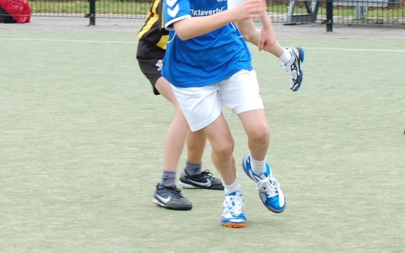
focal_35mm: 128
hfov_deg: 16.3
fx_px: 1411
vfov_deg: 10.2
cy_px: 32
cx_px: 202
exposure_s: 1/200
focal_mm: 55
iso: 400
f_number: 7.1
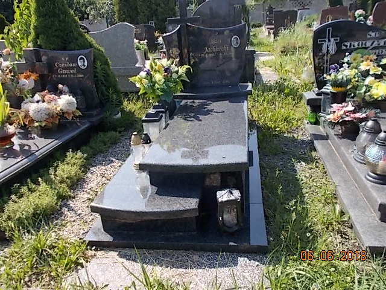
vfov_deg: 46.8
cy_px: 145
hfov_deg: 60.0
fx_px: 335
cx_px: 193
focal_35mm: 30
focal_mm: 5.3
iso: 80
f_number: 3.4
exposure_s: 1/400
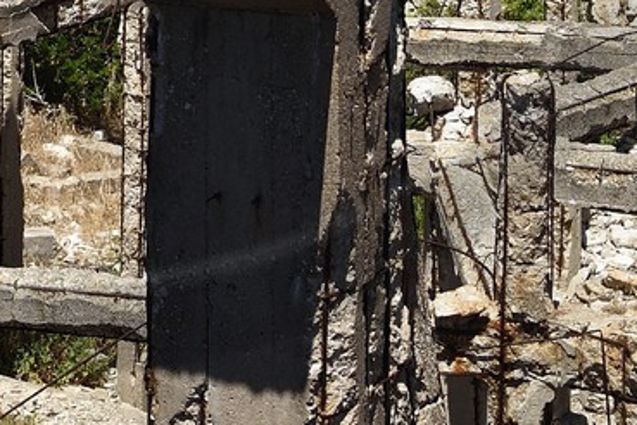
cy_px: -347
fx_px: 3680
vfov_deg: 6.5
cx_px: 54
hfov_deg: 9.8
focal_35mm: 208
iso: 200
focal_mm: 48
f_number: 7.1
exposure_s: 1/800
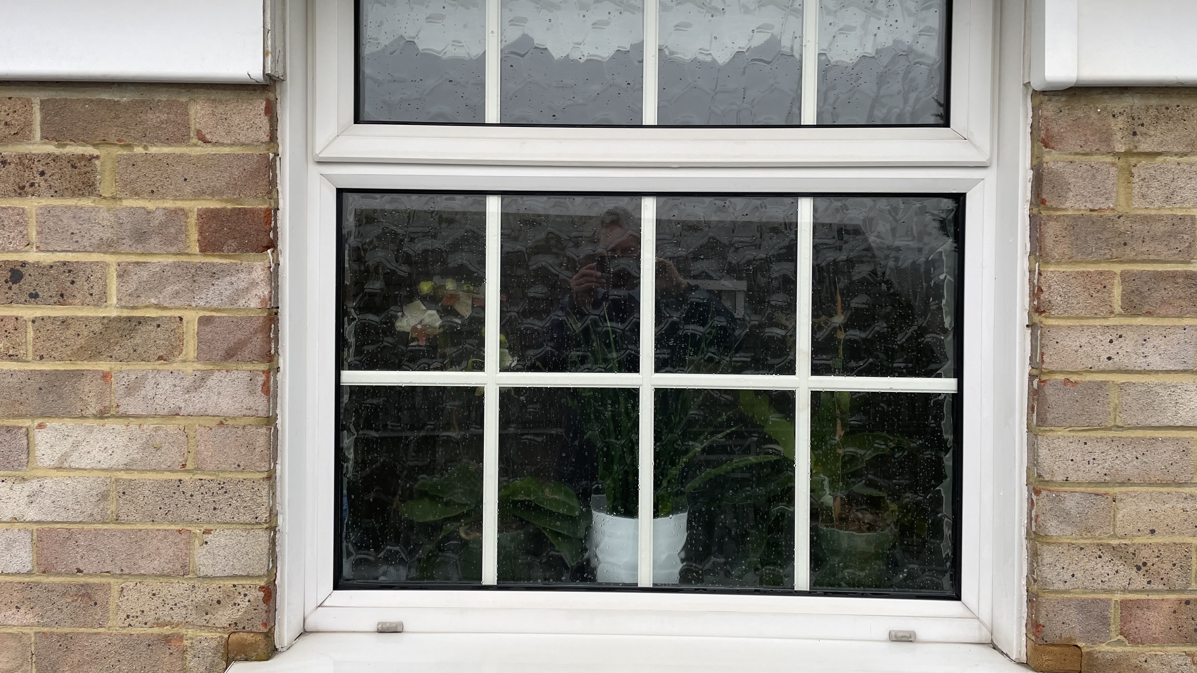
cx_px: 596
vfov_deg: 40.1
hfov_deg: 66.1
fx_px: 920
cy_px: 286
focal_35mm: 29
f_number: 1.6
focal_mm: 4.2
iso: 64
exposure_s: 1/121
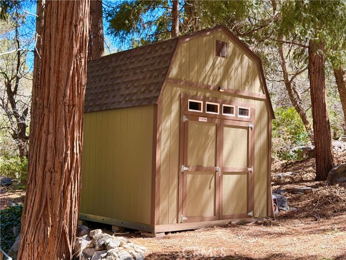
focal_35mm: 48
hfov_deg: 39.7
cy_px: 130
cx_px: 173
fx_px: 480
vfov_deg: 30.3
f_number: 1.78
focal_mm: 6.76
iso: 100
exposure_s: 1/499
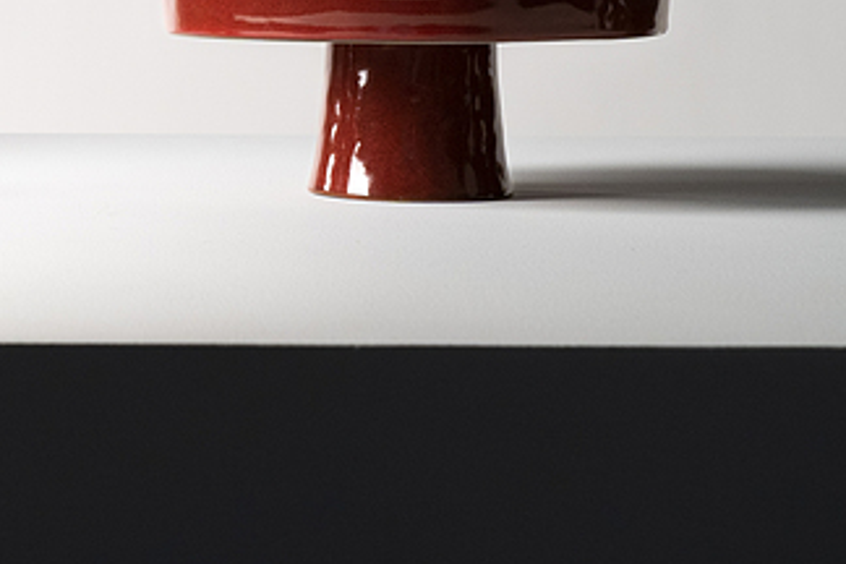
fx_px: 3266
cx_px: -174
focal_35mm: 139
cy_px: -154
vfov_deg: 9.7
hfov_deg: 14.3
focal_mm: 52
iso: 400
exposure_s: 1/3
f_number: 10
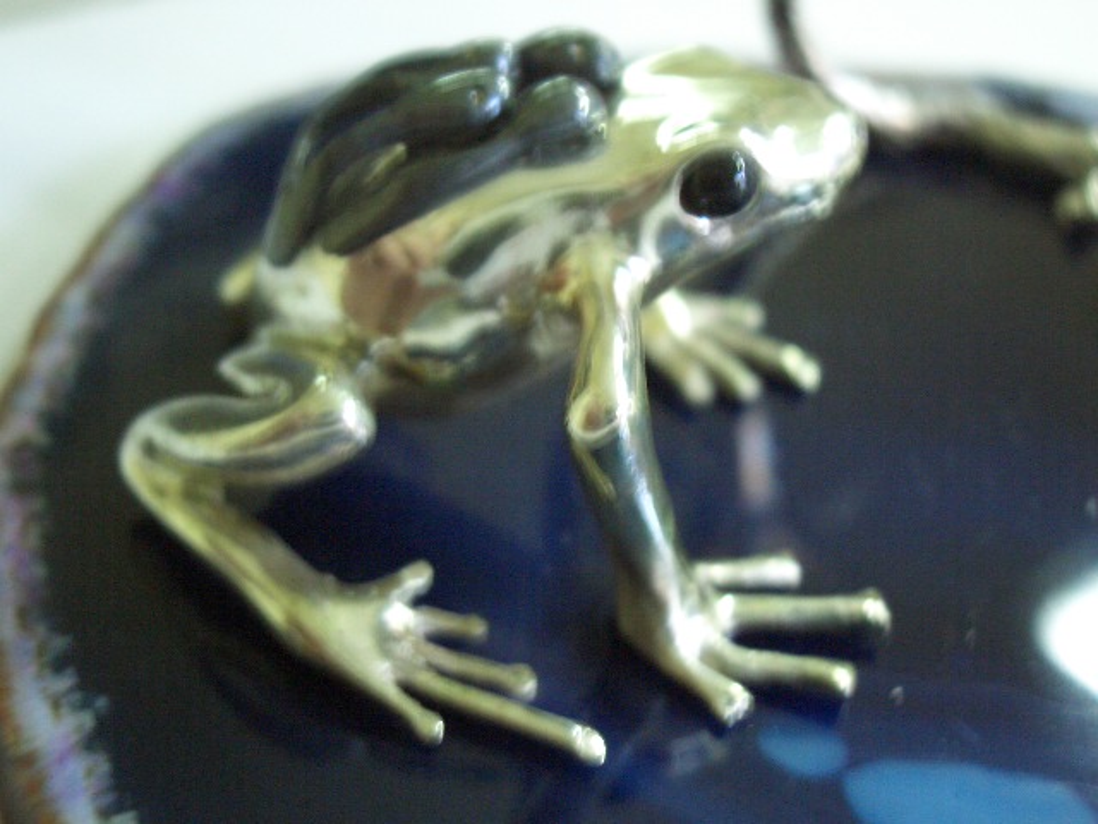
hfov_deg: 38.9
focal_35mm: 49
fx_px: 1554
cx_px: 549
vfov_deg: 29.7
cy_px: 412
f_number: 3.1
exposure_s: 1/13
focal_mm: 8.2
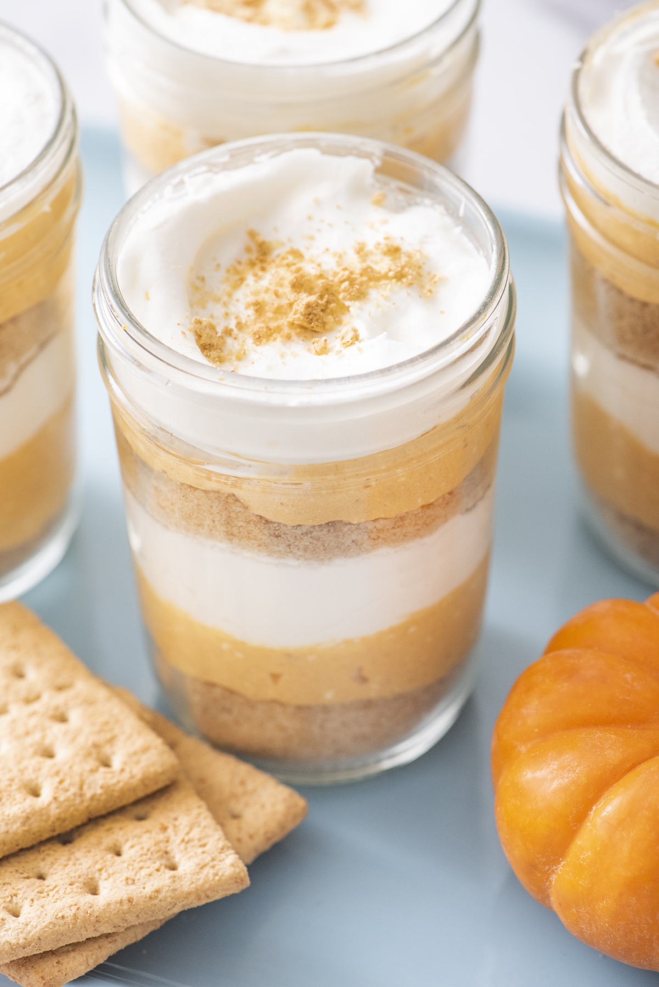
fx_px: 2881
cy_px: 494
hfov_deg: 13.1
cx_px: 330
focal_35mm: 105
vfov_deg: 19.5
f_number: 9
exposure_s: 1/200
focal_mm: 105
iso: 1250
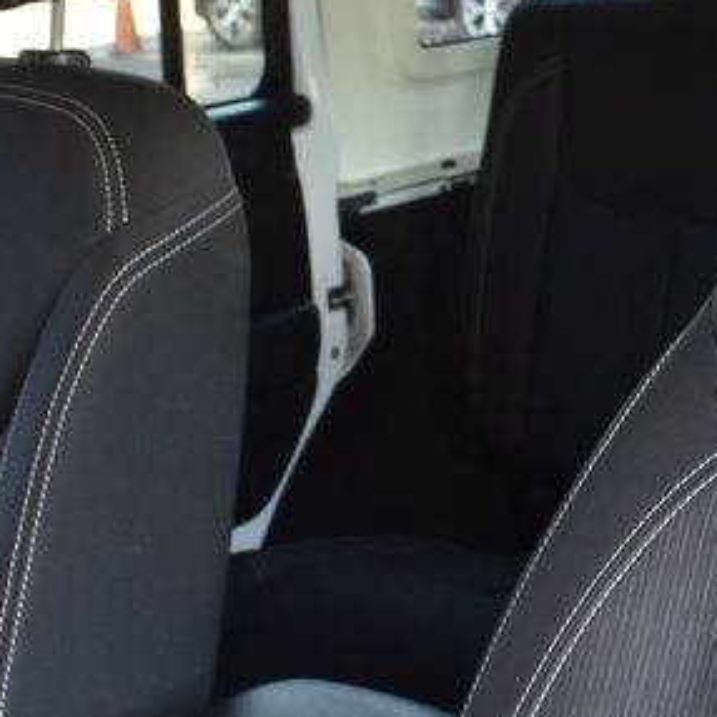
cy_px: 346
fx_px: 1922
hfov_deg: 20.5
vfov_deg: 21.1
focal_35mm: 82
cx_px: 694
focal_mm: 18
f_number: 6.3
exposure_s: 1/15
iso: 450
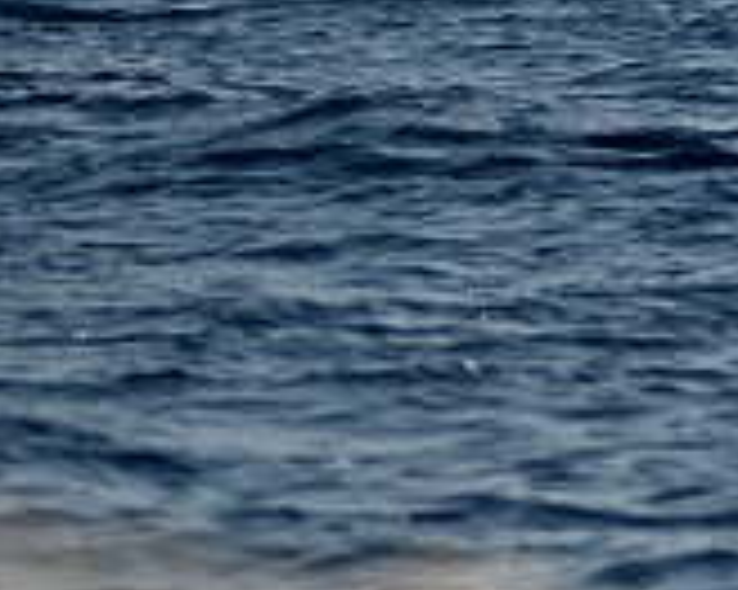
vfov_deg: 2.0
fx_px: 16874
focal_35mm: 773
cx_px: 1773
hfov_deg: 2.5
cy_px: -232
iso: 100
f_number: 4.8
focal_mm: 135
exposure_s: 1/1250
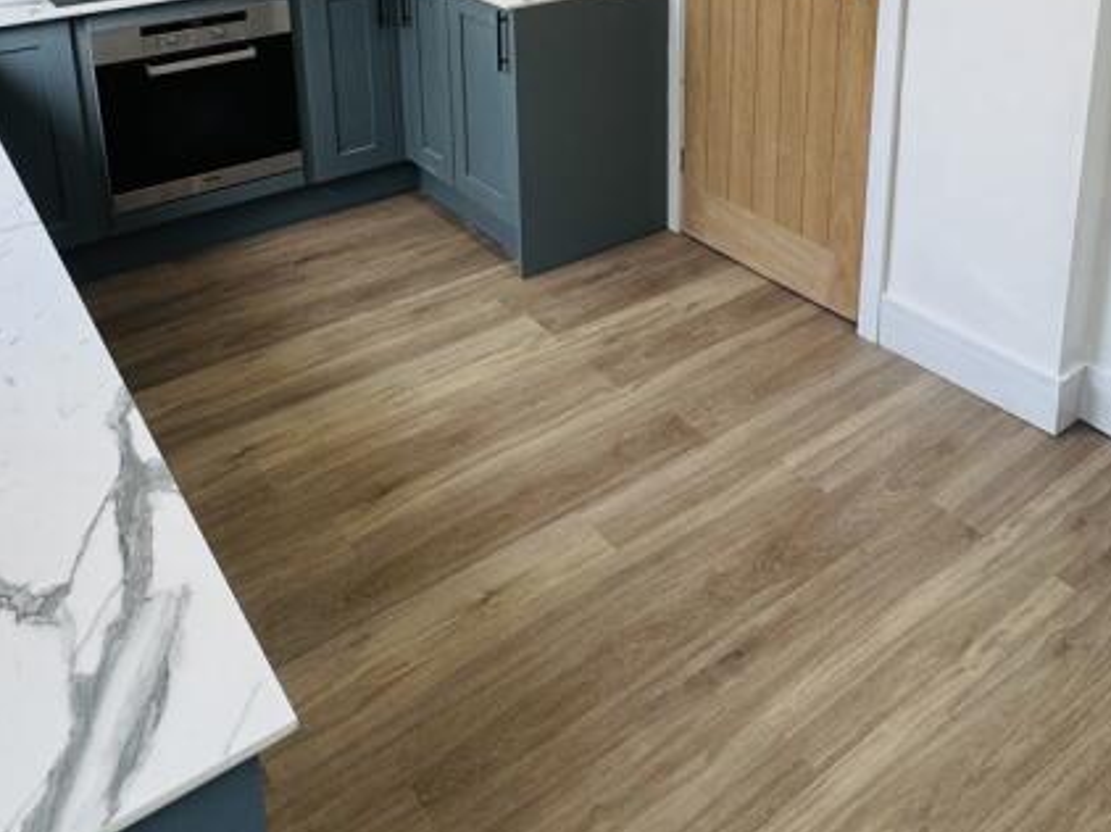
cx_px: 624
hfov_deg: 53.8
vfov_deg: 37.5
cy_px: 8
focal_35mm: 34
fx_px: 1091
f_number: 2.2
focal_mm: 2.22
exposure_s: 1/100
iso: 50
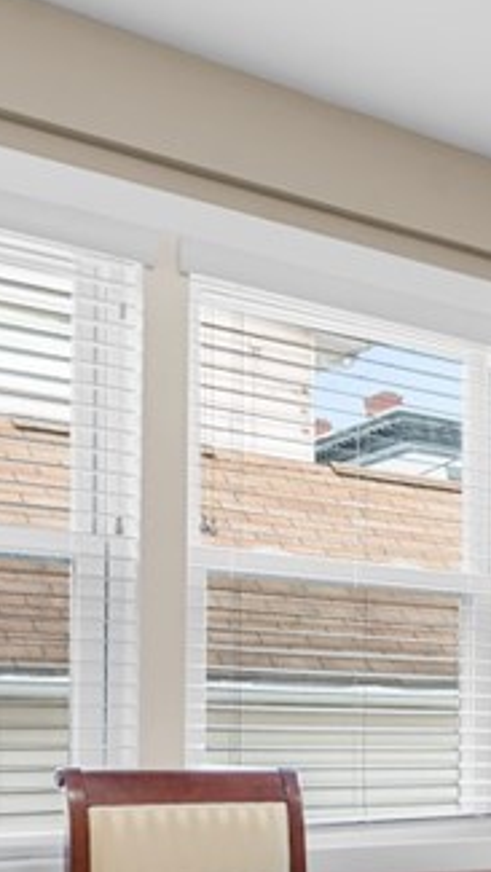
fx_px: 1295
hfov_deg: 16.5
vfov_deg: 35.5
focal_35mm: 56
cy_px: 743
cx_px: 971
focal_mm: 16
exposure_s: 1/3
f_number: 8
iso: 400
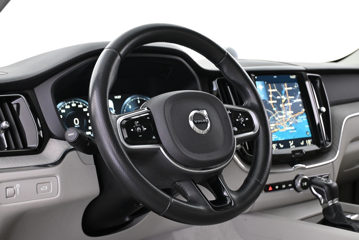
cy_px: 120
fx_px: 456
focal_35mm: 46
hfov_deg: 43.0
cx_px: 180
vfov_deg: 29.4
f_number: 4.8
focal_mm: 30.5
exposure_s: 1/13
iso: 1600
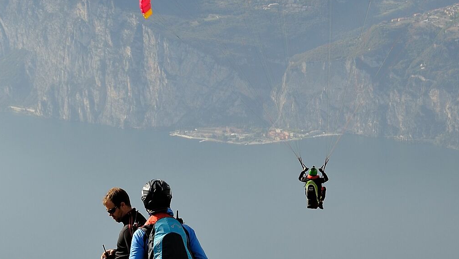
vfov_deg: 6.5
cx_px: 313
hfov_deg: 11.6
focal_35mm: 186
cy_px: 119
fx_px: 2264
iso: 200
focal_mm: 75
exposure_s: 1/200
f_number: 11
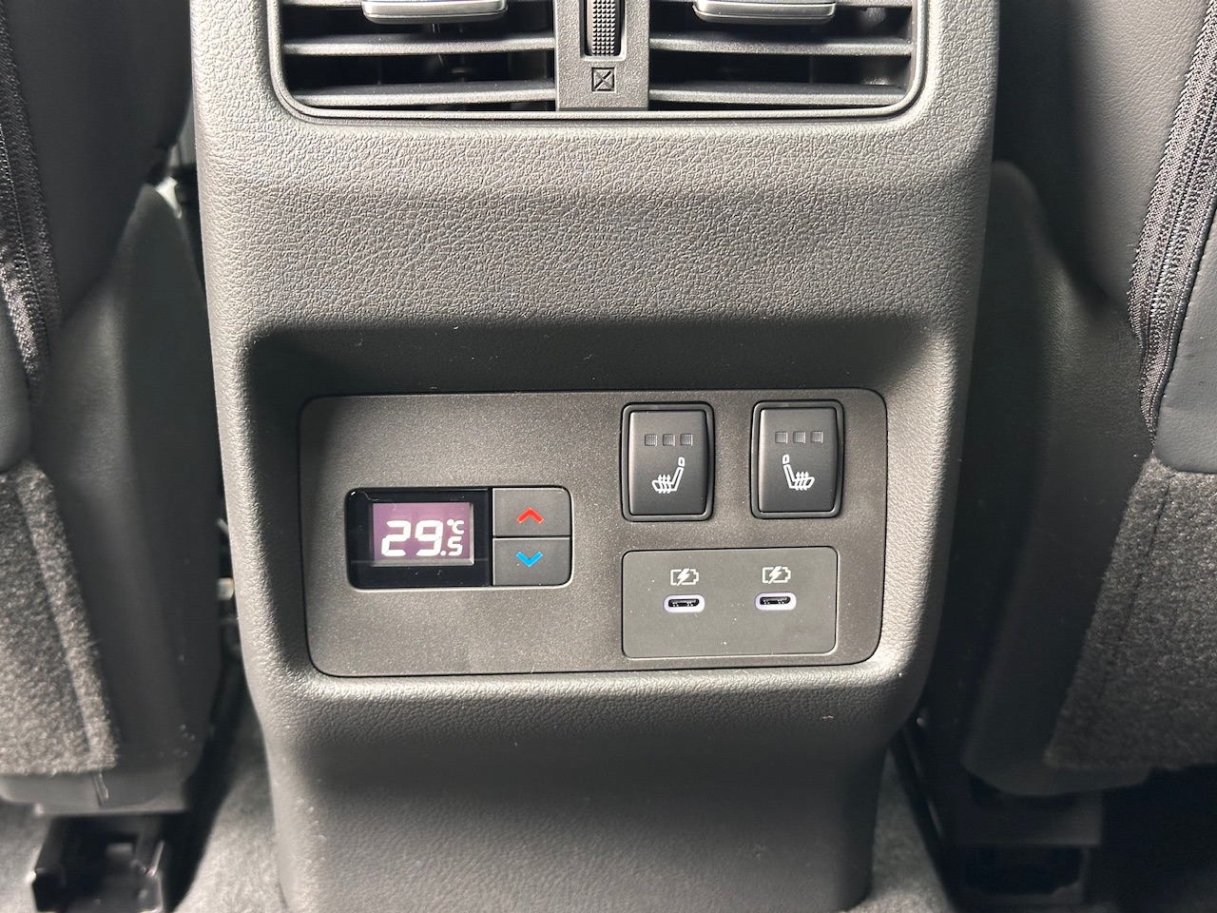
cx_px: 608
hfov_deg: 39.7
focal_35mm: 48
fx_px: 1688
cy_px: 456
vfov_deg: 30.3
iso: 400
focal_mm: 6.86
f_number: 1.78
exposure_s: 1/40
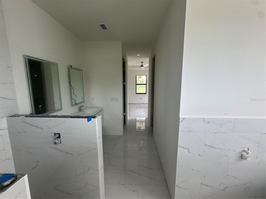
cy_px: 100
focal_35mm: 14
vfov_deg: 85.7
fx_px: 108
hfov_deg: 102.1
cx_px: 133
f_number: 2.2
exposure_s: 1/99
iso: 64
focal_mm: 2.22
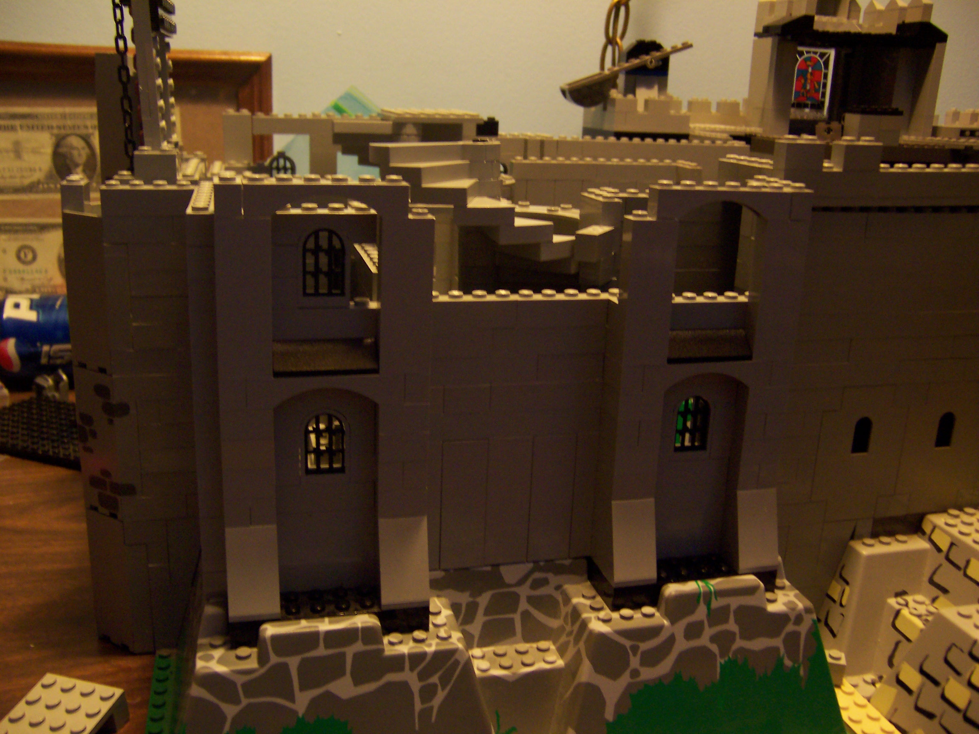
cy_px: 367
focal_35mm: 33
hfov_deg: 55.4
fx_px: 933
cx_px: 490
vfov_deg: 42.9
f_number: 2.8
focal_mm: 5.5
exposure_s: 1/8
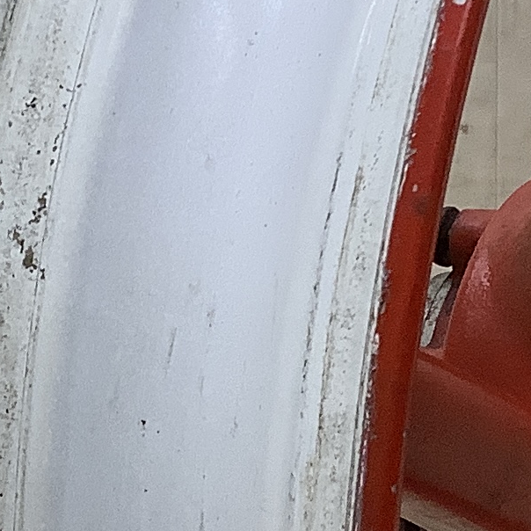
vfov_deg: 11.8
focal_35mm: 148
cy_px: 432
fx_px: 2569
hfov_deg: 11.7
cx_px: 523
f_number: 2.4
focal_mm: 3.3
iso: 64
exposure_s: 1/120
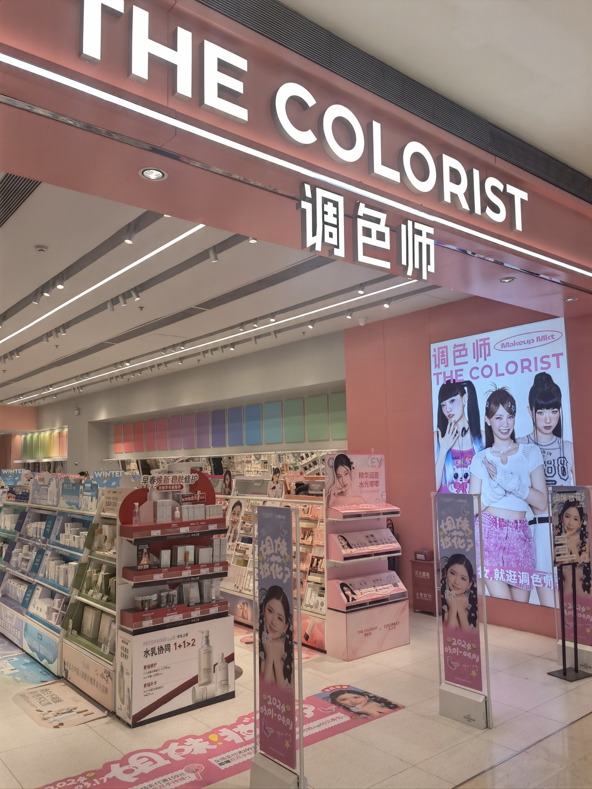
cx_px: 296
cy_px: 394
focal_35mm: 27
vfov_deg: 65.3
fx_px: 616
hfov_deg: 51.4
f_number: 1.8
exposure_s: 1/294
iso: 50
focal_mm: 5.54
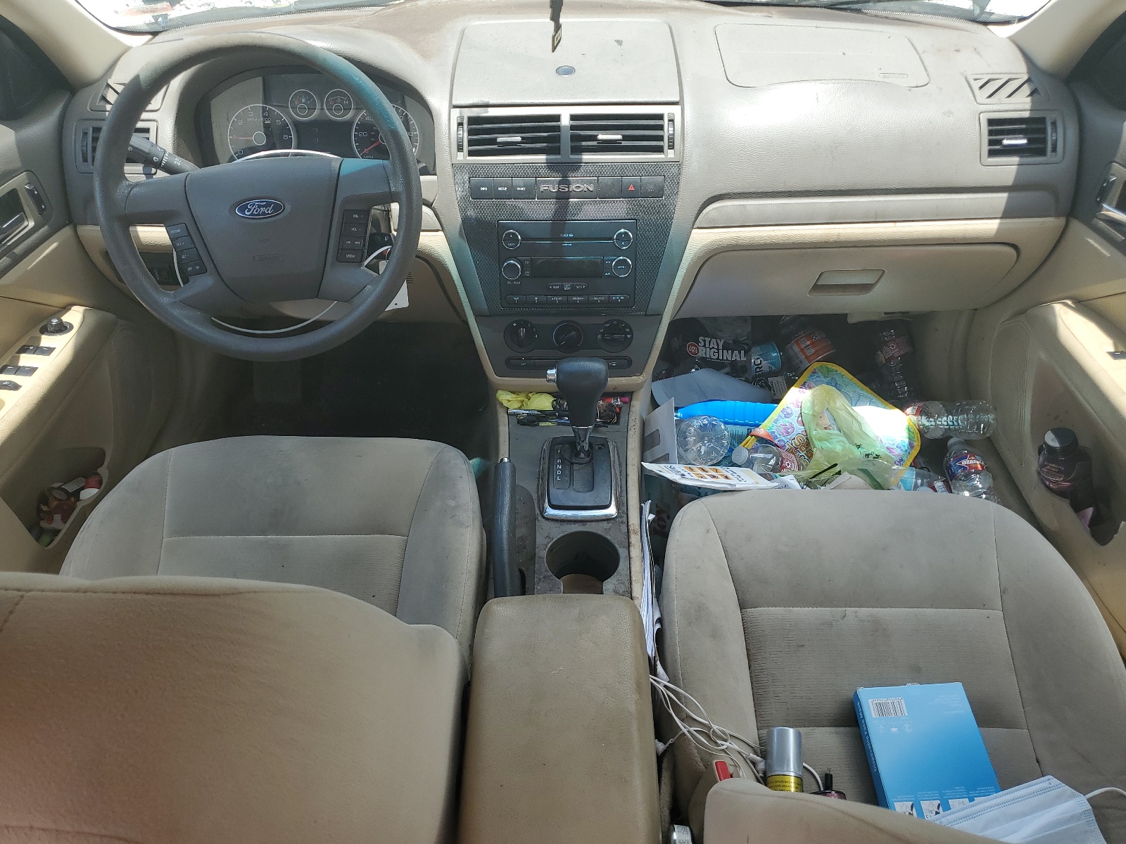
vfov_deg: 53.1
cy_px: 422
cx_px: 563
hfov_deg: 67.3
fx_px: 846
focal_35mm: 26
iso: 50
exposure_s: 1/714
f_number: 1.5
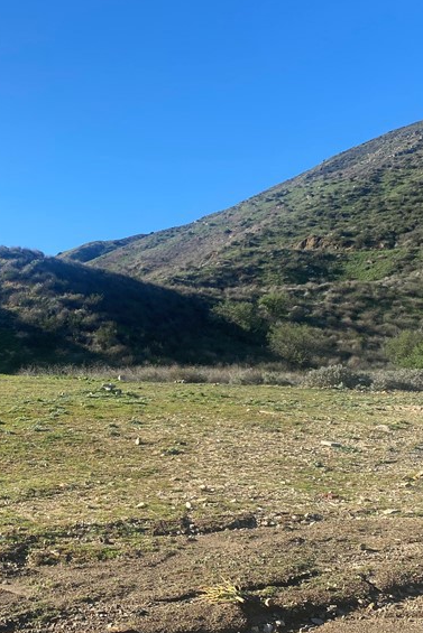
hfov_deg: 26.6
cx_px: 37
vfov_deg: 40.1
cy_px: 389
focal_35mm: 49
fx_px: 863
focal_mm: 4.25
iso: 32
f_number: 1.8
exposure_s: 1/1754
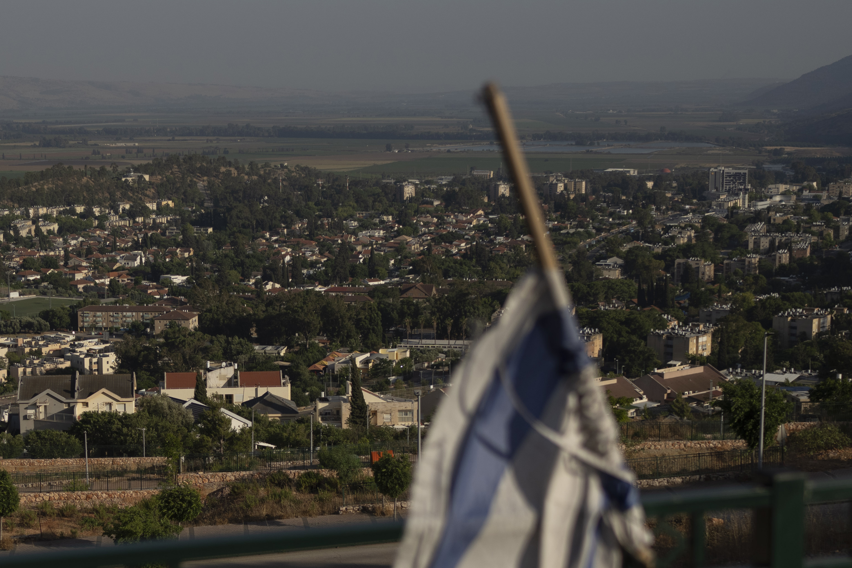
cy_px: 493
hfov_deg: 25.5
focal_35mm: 79
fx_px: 1869
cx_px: 257
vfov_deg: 17.1
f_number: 2.2
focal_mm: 35
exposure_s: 1/5000
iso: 100
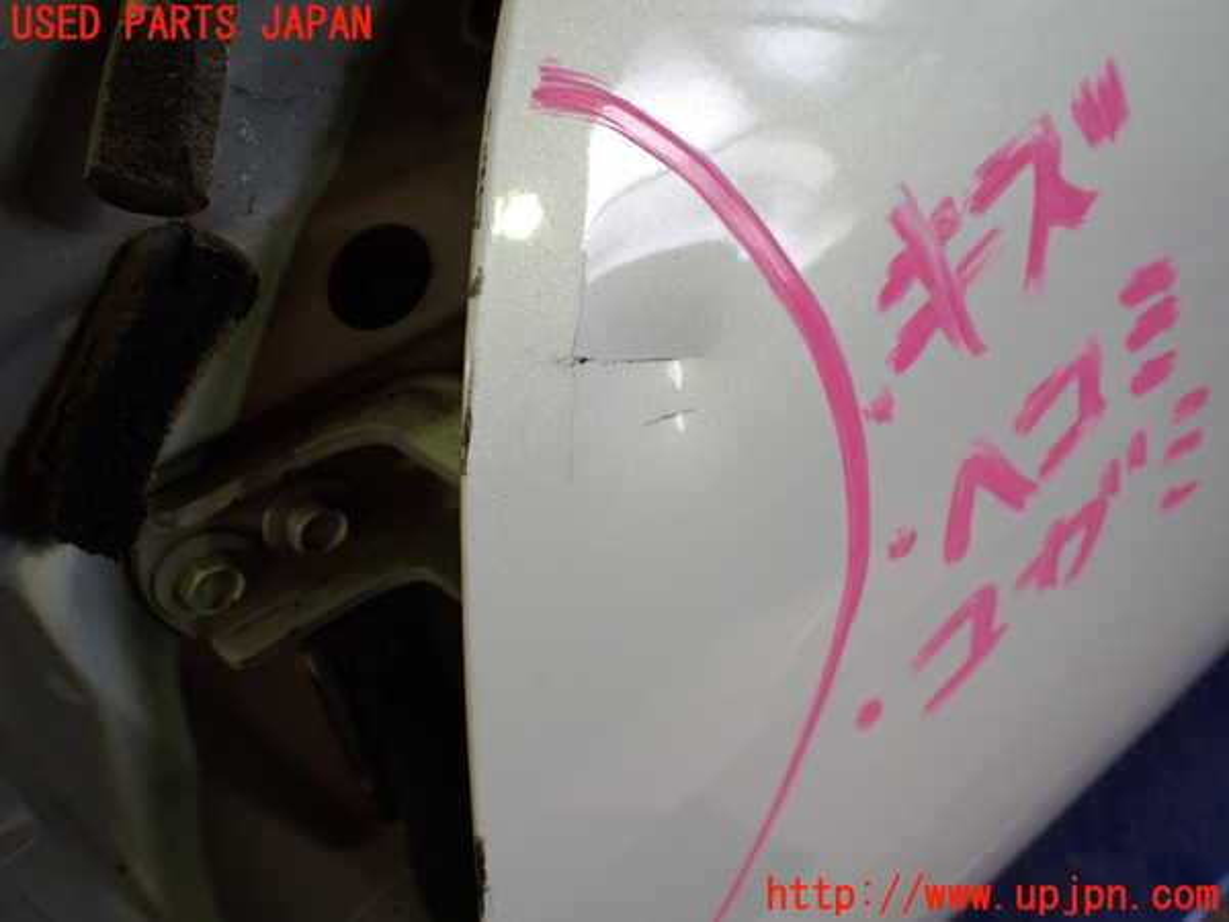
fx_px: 1065
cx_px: 614
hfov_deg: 60.0
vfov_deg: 46.8
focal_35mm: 30
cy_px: 461
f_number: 2.3
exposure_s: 1/125
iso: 250
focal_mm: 5.4
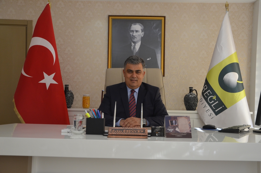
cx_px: 130
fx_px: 326
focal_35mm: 45
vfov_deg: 29.7
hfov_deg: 43.7
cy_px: 86
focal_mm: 30
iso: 800
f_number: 5.6
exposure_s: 1/125
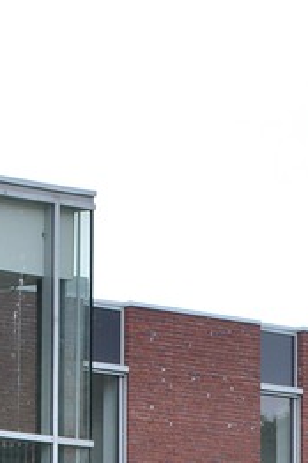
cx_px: 200
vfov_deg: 6.3
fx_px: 4142
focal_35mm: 322
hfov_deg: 4.3
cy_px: 703
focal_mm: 55
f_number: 8
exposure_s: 1/250
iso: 400
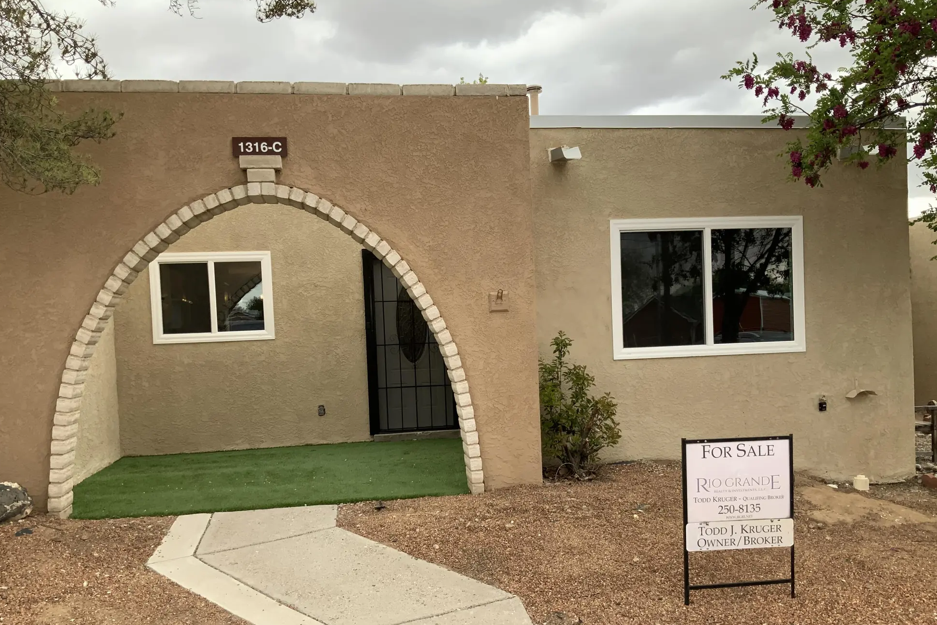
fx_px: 807
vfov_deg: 42.2
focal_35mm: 31
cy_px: 358
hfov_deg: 60.3
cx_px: 459
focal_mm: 3
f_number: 1.8
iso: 16
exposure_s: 1/331
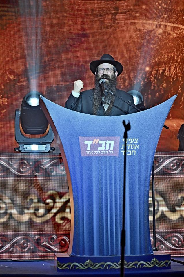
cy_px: 138
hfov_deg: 12.1
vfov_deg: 18.1
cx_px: 98
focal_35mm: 113
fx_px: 866
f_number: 4
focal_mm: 105
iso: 200
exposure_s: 1/200
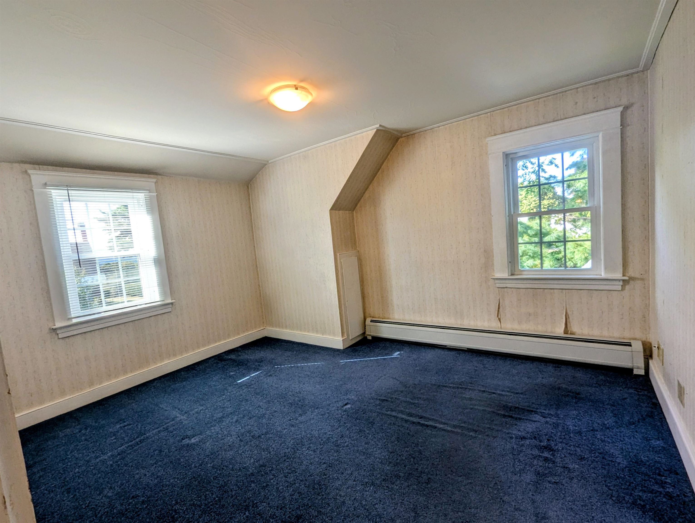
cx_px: 348
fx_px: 261
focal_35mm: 13
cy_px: 262
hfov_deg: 106.1
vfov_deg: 90.1
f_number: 2.2
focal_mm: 1.95
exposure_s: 1/120
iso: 57
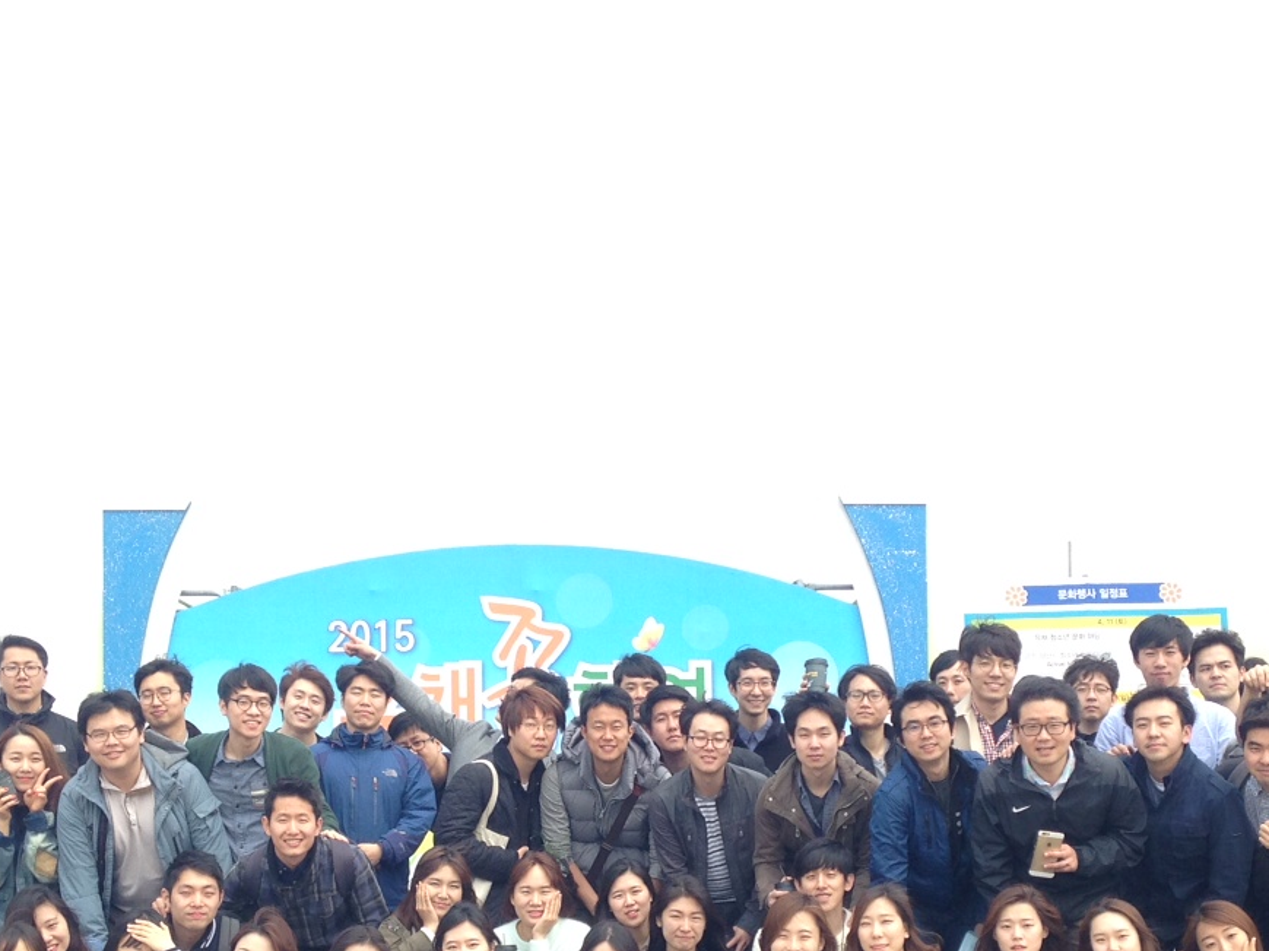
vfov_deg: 23.3
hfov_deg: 31.2
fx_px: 2272
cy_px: 760
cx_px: 650
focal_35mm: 62
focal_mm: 4.12
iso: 50
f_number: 2.4
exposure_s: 1/497
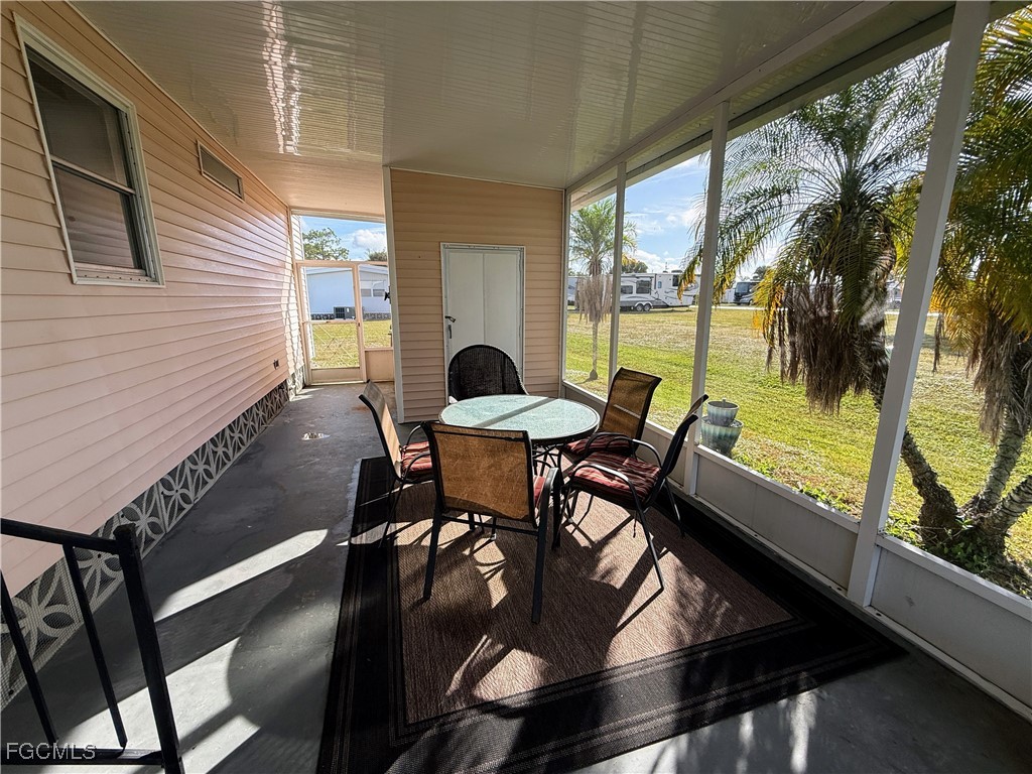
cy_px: 387
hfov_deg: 102.1
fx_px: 417
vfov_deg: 85.7
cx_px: 516
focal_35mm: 14
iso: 64
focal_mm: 2.22
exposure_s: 1/644
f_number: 2.2
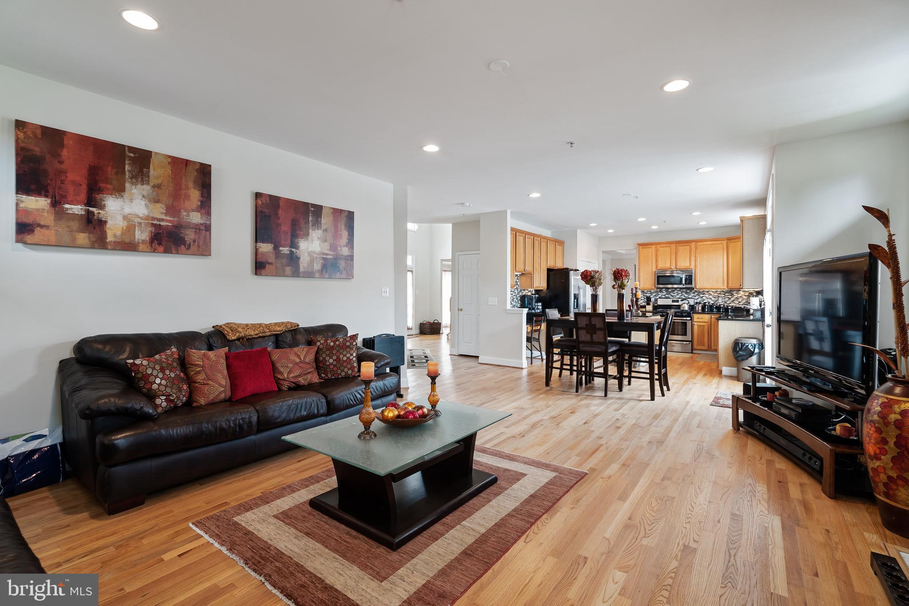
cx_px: 454
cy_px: 303
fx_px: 404
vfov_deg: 73.8
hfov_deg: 96.7
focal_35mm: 16
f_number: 5.6
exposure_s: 1/30
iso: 640
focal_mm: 16
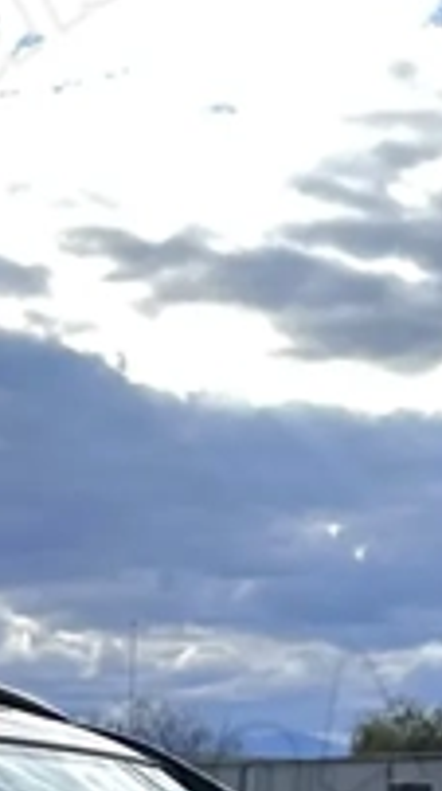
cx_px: -239
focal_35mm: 173
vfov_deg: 12.1
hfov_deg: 6.9
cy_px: 1061
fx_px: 3620
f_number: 1.78
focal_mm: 6.86
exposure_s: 1/9709
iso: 80
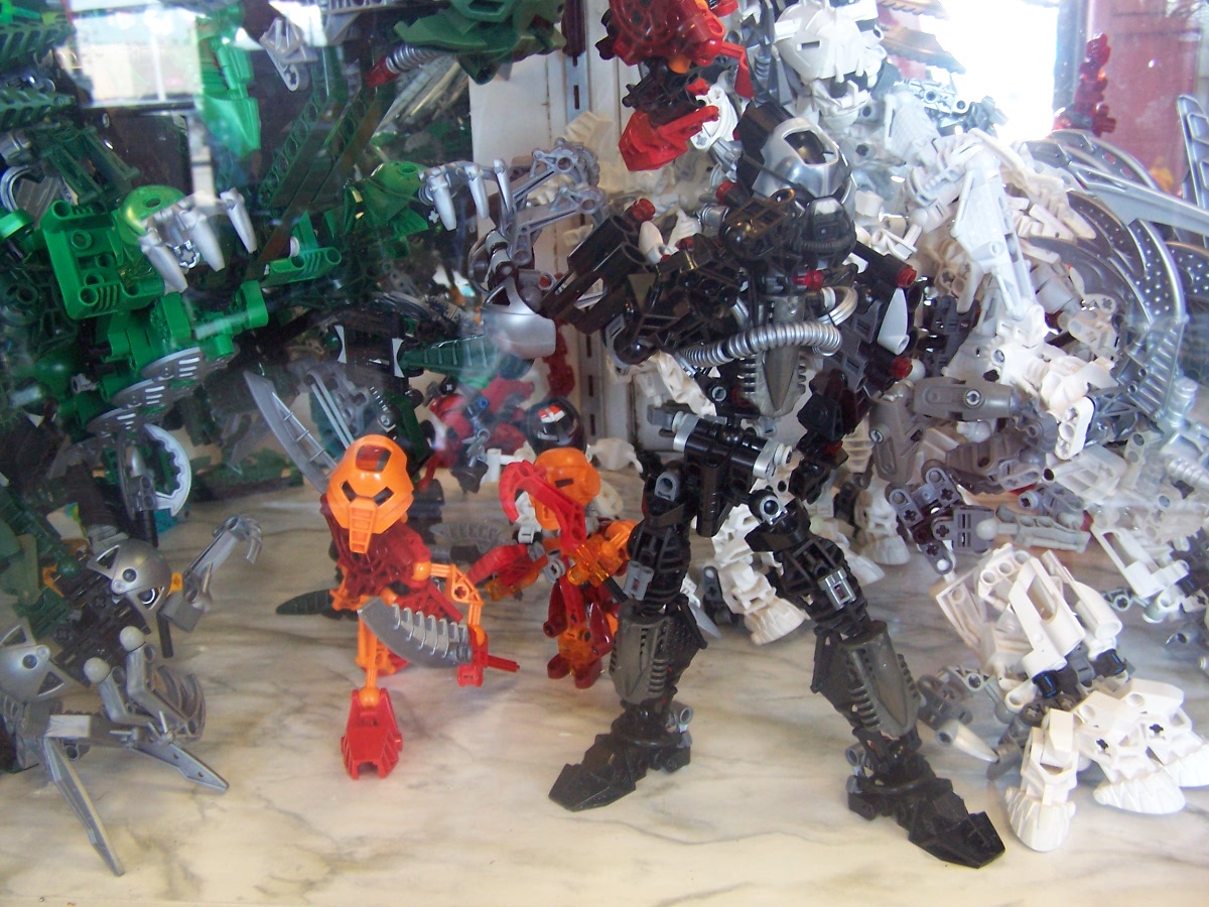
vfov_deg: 37.7
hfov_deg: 49.0
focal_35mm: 38
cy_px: 454
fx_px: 1327
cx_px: 604
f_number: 2.8
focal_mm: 6.3
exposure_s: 1/10
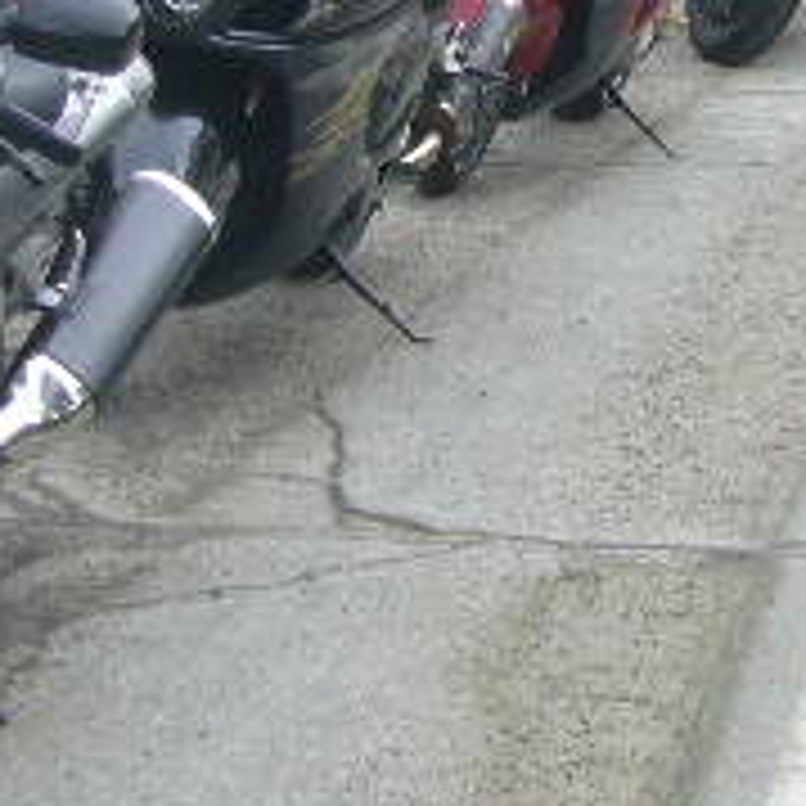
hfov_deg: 10.0
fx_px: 4584
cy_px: 72
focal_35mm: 174
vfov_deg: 10.0
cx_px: 486
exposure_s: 1/250
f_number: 3
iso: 100
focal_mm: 6.6
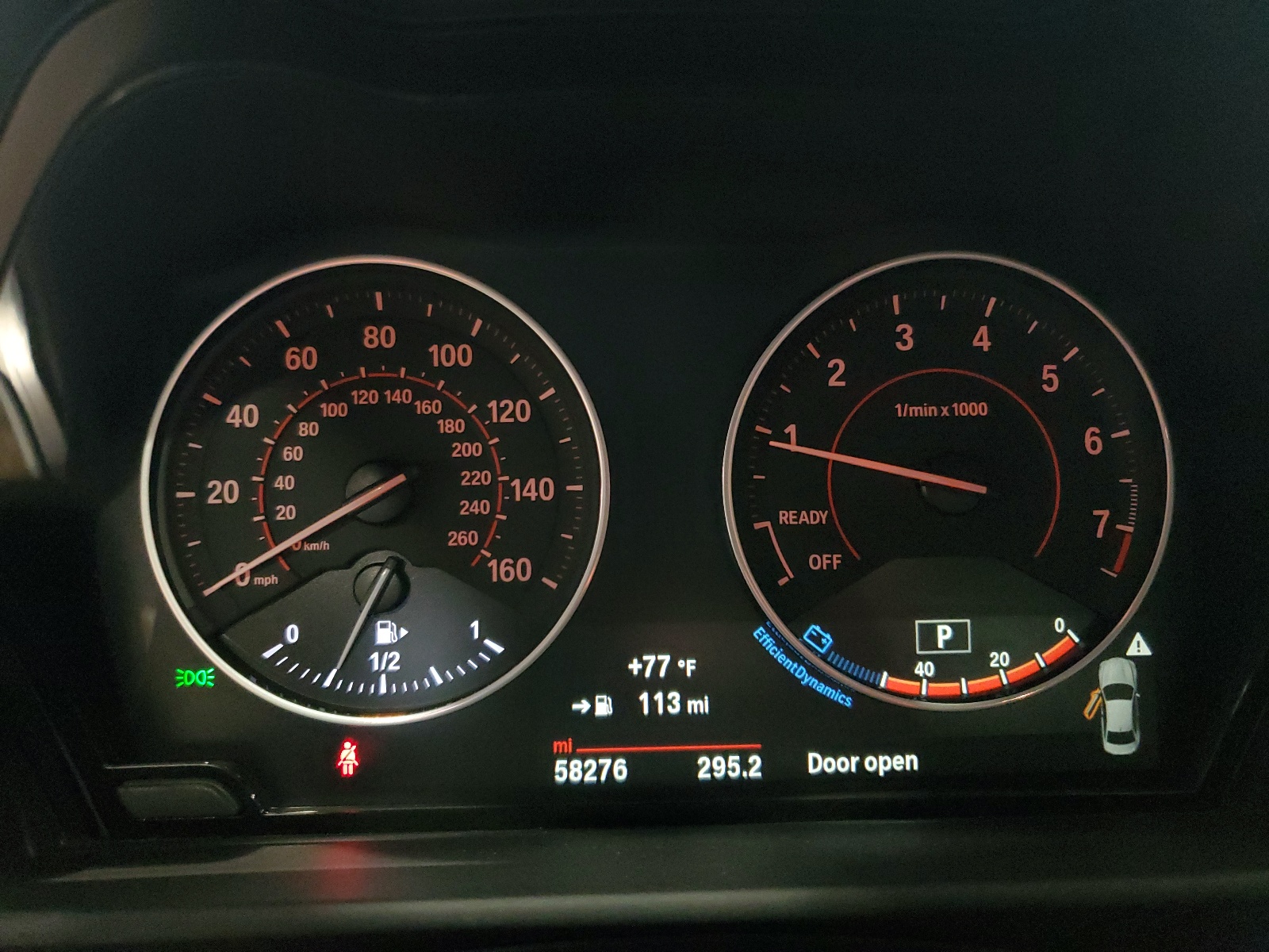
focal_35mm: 26
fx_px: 953
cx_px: 634
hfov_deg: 67.3
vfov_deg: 53.1
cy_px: 476
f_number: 1.5
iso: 391
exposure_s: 1/60.2
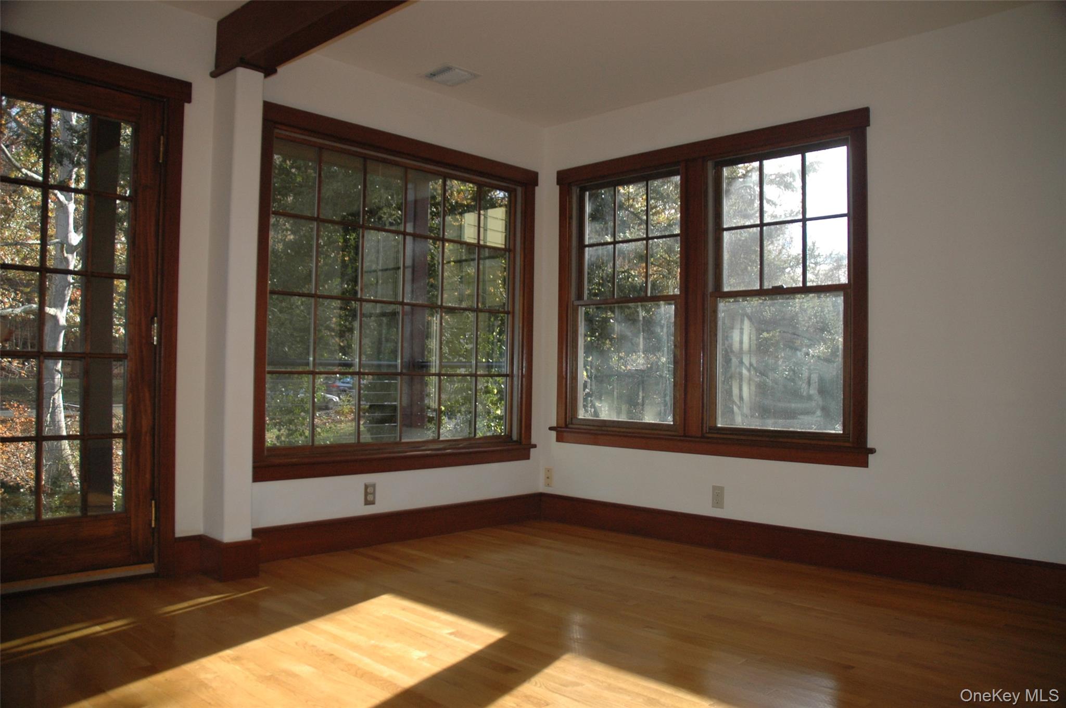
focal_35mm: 27
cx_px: 533
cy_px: 354
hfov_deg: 67.4
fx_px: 799
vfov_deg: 47.8
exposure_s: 1/200
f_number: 3.5
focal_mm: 18
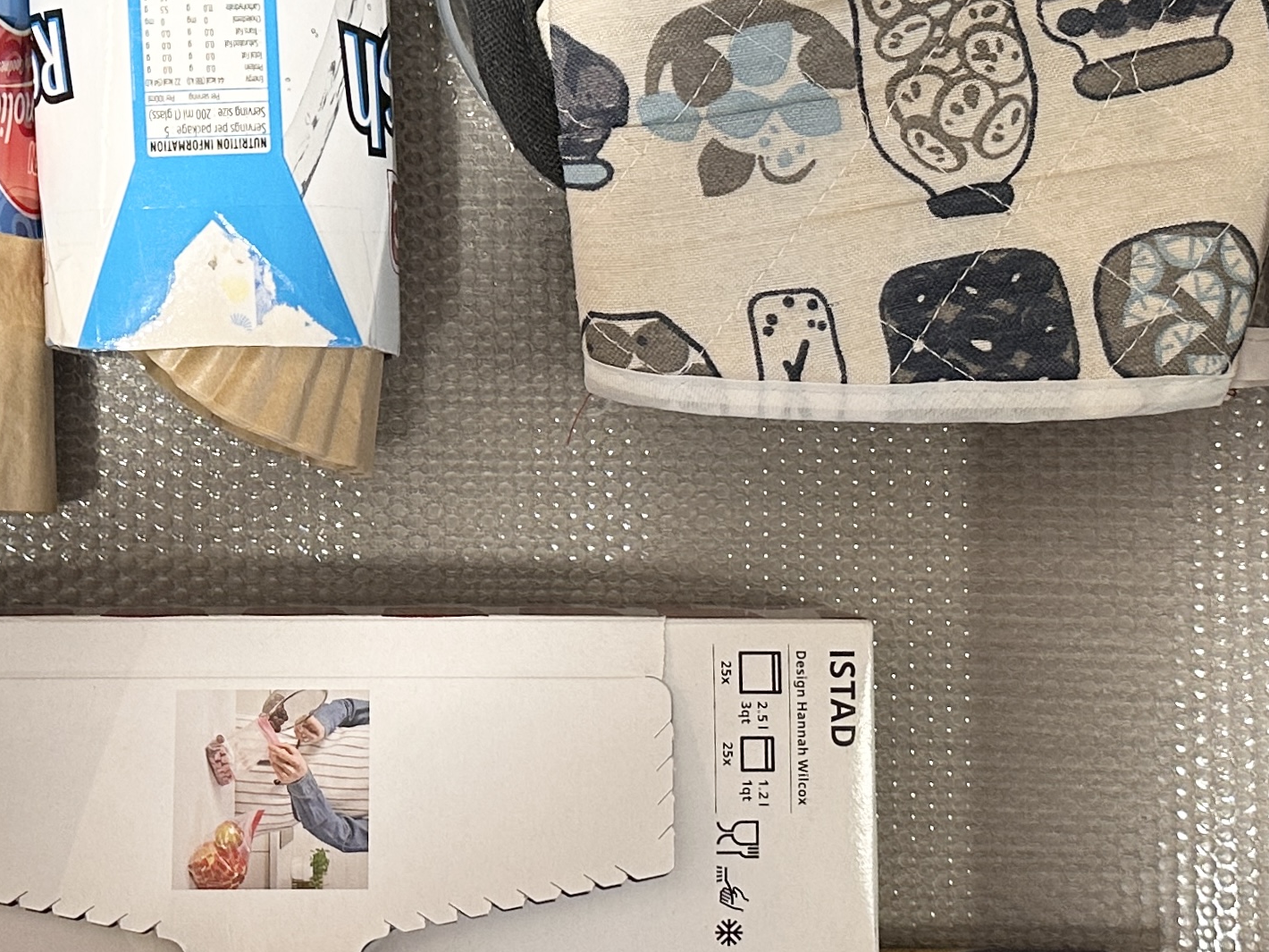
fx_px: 2383
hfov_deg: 29.8
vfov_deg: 22.6
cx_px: 548
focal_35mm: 65
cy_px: 444
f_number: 1.78
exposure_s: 1/100
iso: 200
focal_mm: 6.86
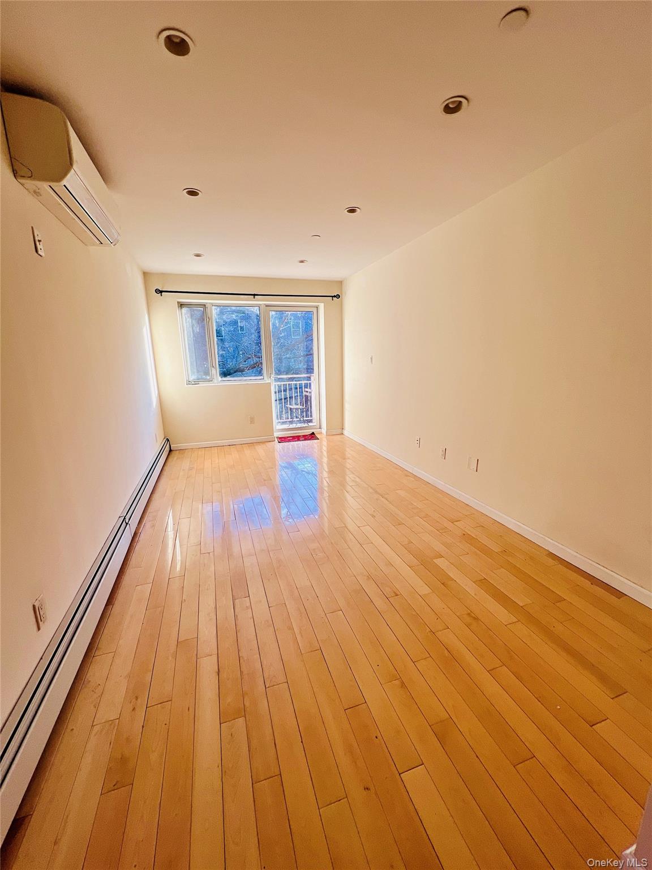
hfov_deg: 89.9
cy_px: 435
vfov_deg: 106.2
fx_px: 326
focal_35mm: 13
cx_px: 326
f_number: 1.8
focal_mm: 1.57
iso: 50
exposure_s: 1/99
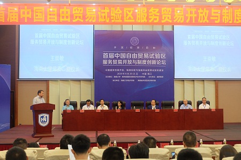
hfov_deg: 40.4
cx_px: 120
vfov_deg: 27.5
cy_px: 80
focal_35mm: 49
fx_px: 328
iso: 1000
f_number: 5
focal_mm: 32.5
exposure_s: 1/30
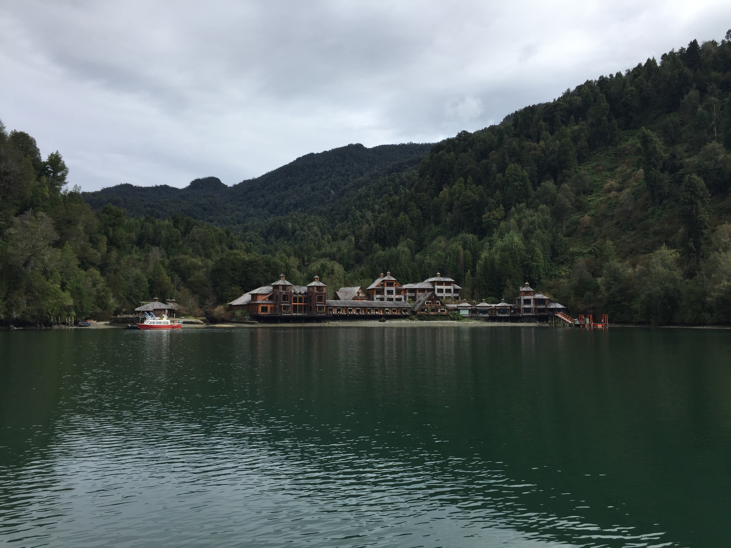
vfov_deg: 48.2
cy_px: 274
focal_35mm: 29
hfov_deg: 61.7
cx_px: 366
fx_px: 612
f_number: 2.2
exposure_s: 1/1721
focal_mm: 4.15
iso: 32
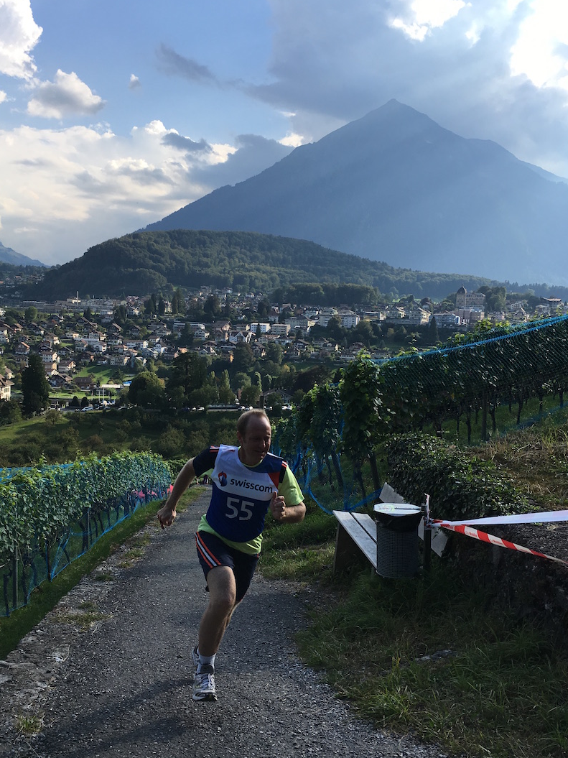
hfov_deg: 42.9
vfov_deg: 55.3
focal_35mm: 33
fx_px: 722
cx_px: 259
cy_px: 410
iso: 25
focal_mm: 4.15
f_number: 2.2
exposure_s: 1/1115
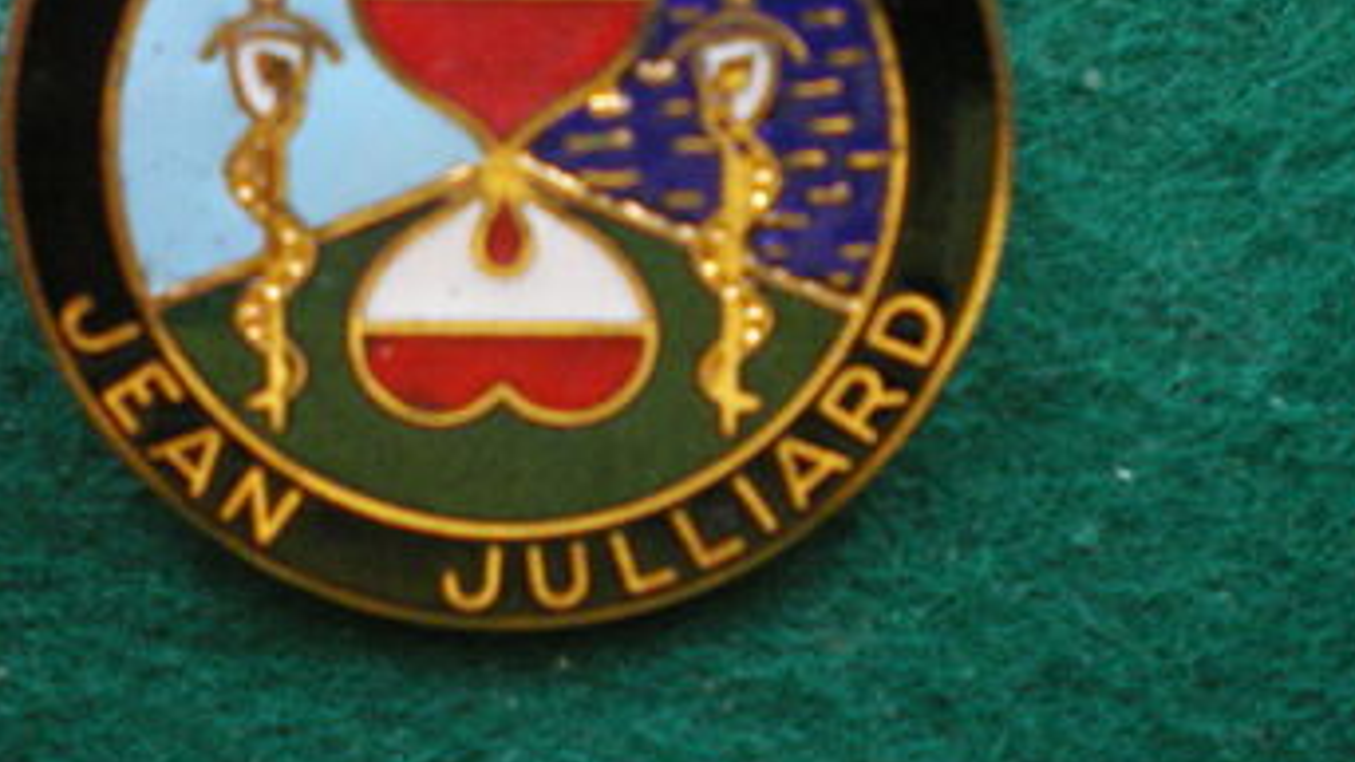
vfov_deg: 20.6
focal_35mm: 58
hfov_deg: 35.9
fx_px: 2084
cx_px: 529
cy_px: 197
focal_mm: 6.3
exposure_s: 1/13
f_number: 3.1
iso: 400
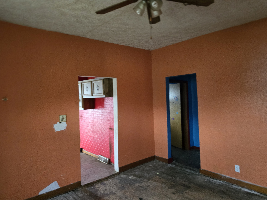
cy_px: 99
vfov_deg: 56.8
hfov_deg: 71.6
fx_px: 185
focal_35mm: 24
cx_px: 138
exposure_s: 1/60
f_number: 1.7
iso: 1000
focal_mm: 6.3
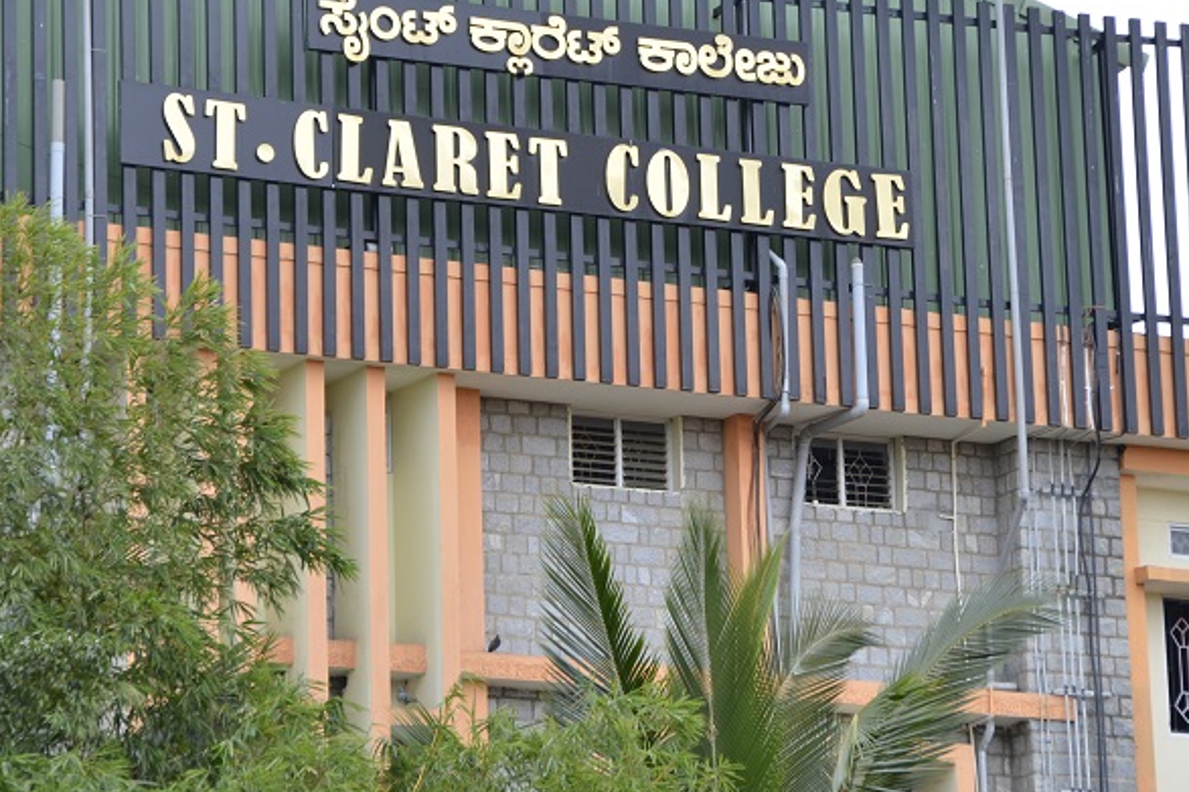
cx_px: 533
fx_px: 6075
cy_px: 255
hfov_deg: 11.2
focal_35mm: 184
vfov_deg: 7.5
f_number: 5.3
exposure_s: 1/250
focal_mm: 80
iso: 250
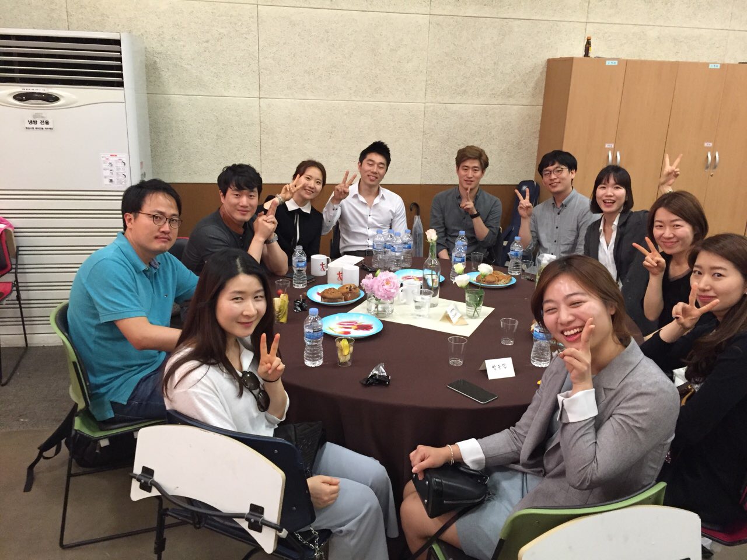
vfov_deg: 48.2
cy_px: 280
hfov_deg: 61.7
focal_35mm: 29
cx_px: 374
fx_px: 626
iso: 250
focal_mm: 4.15
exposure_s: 1/17
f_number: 2.2
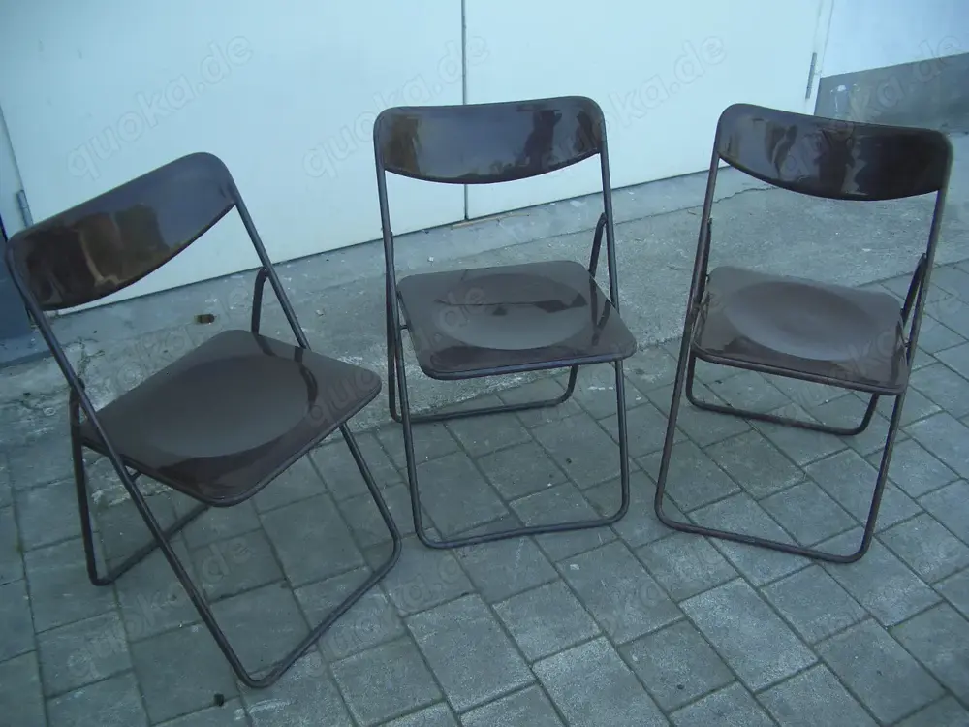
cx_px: 484
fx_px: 980
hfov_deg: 52.6
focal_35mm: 35
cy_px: 364
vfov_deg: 40.7
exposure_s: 1/160
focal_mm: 5.8
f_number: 2.6
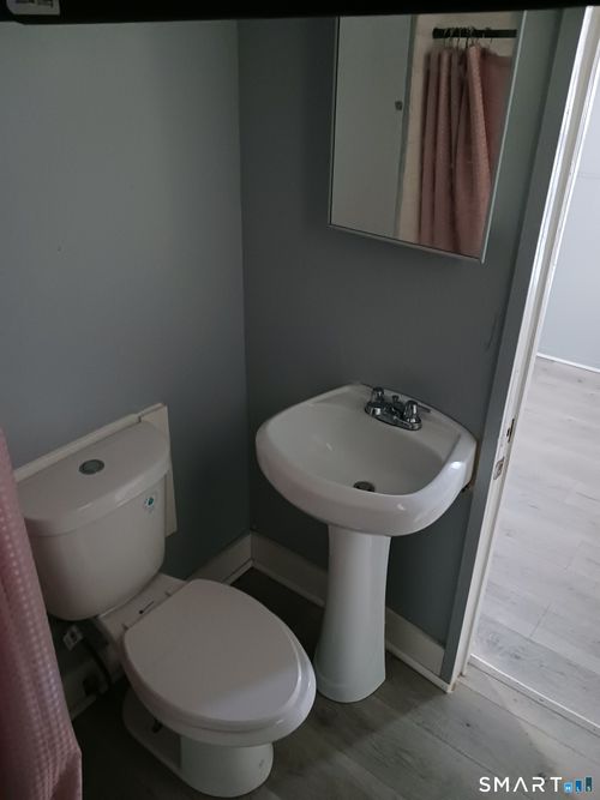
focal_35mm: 27
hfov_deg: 51.3
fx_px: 624
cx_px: 300
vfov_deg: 65.3
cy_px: 400
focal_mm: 4
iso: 2500
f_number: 1.8
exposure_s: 1/10
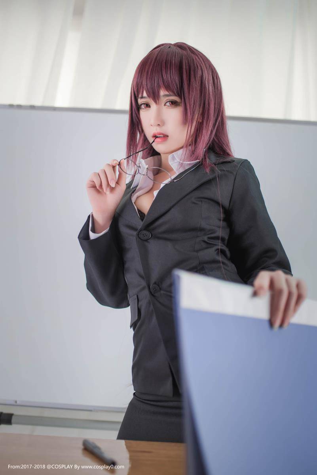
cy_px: 238
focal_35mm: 35
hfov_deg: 37.9
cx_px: 158
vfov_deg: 54.4
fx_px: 462
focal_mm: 35
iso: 320
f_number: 2
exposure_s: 1/80
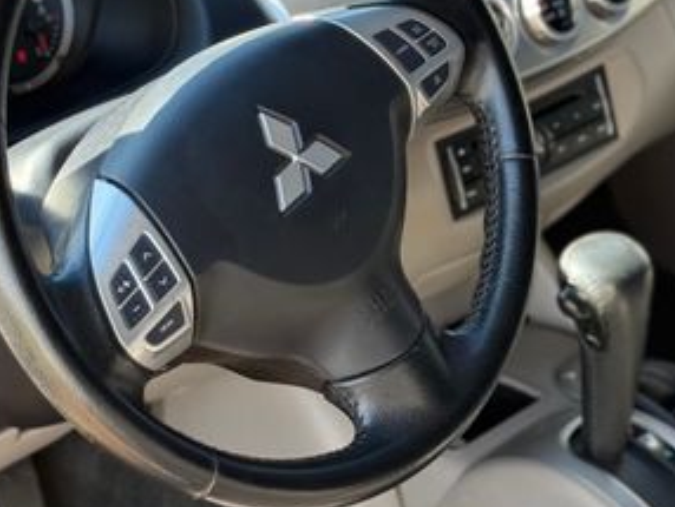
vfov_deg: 18.6
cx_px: 302
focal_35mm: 79
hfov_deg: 24.7
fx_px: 1542
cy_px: 125
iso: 125
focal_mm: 6.76
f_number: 1.78
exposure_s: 1/242
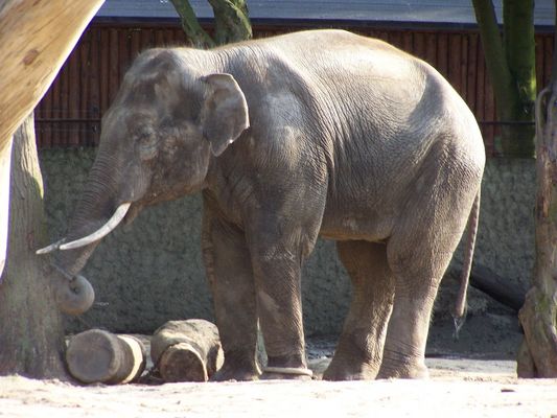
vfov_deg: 5.2
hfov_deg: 6.9
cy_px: 209
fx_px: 4635
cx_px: 278
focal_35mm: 288
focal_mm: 47.7
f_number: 3.6
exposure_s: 1/250
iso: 140
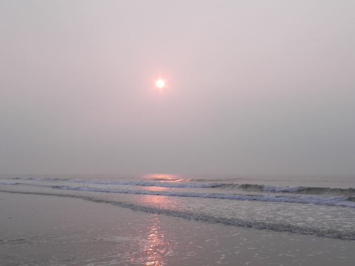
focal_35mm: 41
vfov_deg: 35.1
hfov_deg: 45.8
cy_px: 133
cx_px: 178
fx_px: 420
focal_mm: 7.3
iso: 160
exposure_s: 1/347
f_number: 7.1
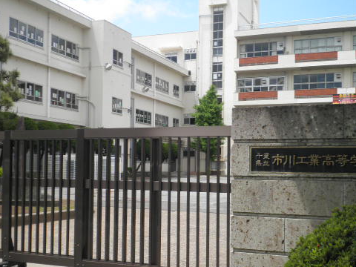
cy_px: 154
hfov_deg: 39.6
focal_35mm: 48
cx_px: 163
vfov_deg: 30.2
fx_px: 494
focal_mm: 6.4
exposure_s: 1/80
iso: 64
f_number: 8.8
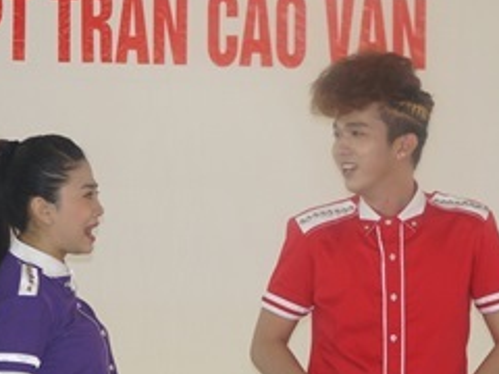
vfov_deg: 5.8
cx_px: 243
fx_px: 3676
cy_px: 235
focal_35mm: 255
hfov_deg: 7.8
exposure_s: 1/160
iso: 320
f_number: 4
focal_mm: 85
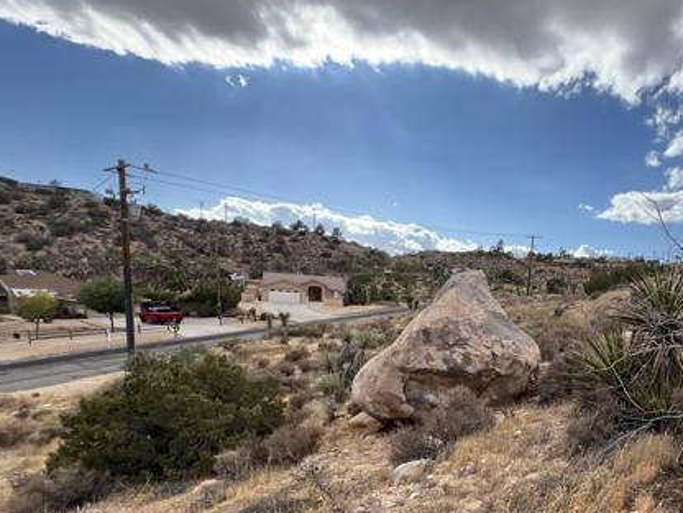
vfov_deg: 63.9
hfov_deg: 76.5
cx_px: 501
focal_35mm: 20
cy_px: 350
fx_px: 395
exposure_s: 1/1143
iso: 32
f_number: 1.8
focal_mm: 1.57
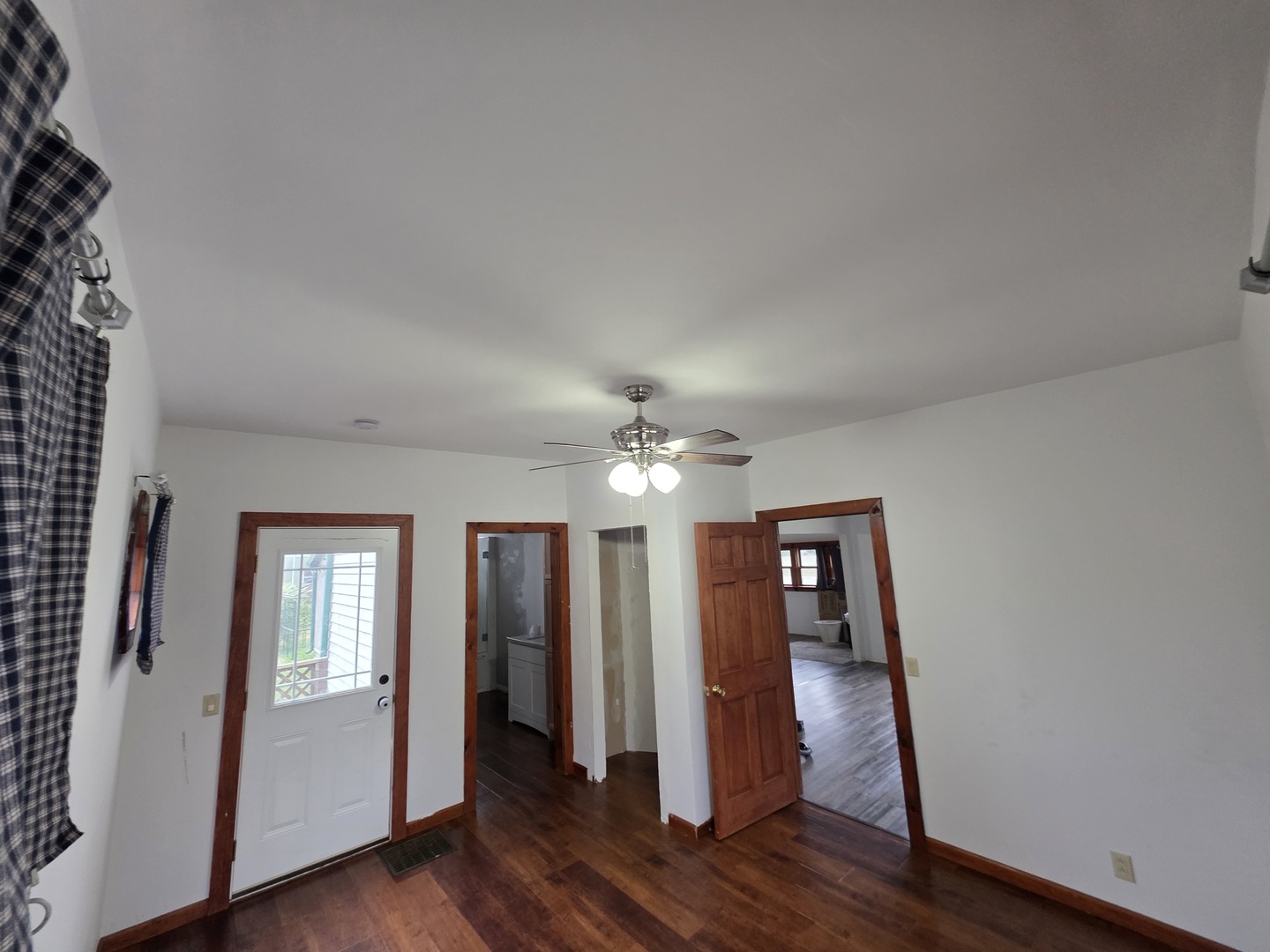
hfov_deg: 106.2
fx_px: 477
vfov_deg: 89.9
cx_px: 635
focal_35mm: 13
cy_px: 476
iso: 320
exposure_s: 1/120
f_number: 1.9
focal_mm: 2.2
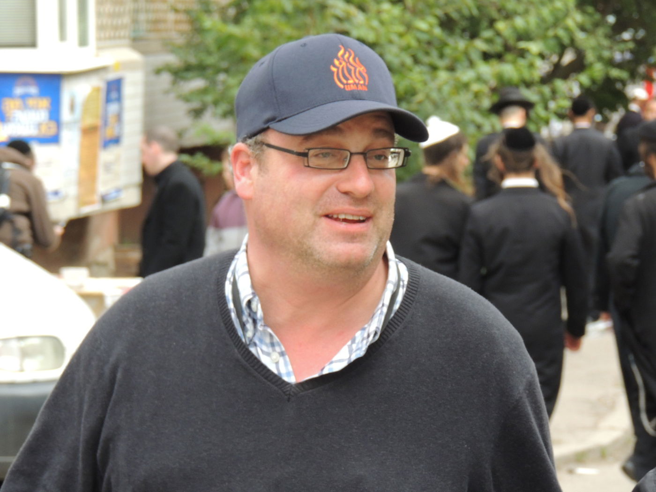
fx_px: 3790
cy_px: 246
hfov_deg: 9.9
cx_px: 328
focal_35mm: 200
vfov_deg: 7.4
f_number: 4.6
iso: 400
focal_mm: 35.6
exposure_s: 1/125
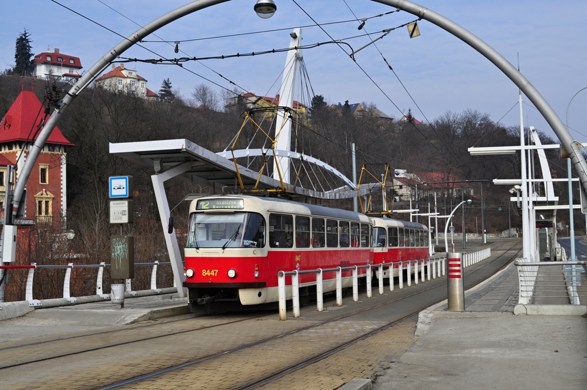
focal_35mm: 45
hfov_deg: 43.7
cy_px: 195
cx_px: 294
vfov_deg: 29.8
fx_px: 733
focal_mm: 30
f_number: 10
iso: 250
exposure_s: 1/400
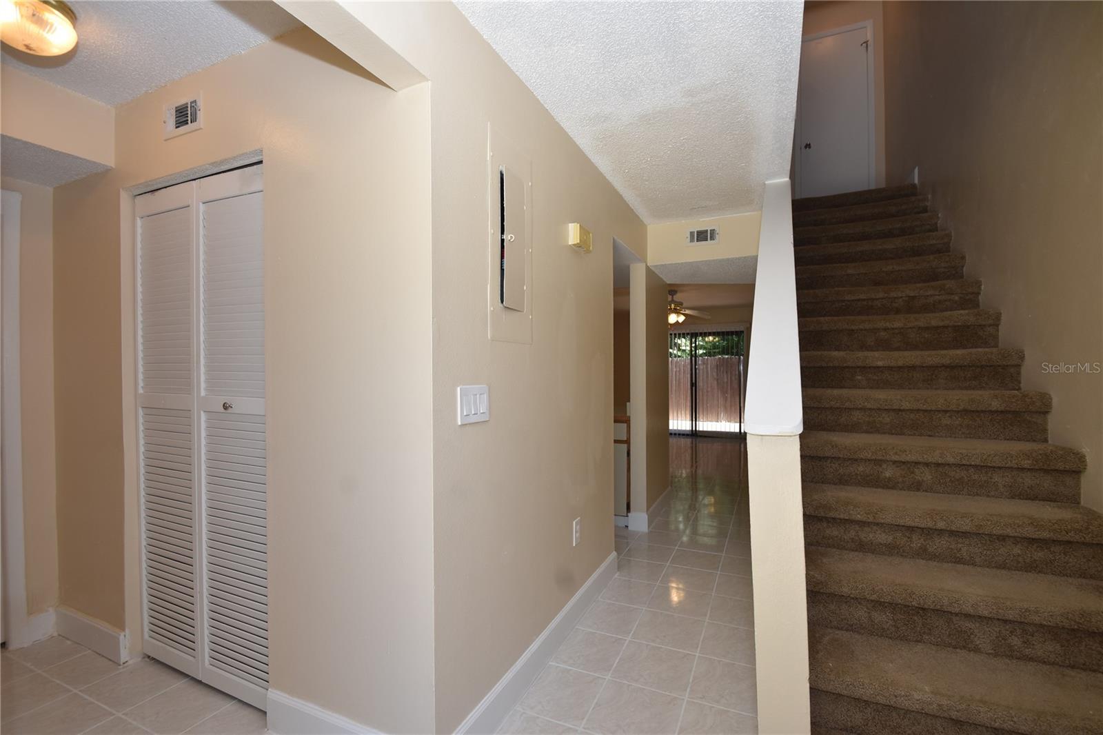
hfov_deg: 100.4
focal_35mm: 15
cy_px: 368
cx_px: 552
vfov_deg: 77.3
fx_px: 459
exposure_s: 1/125
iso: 200
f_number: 5.6
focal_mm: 10
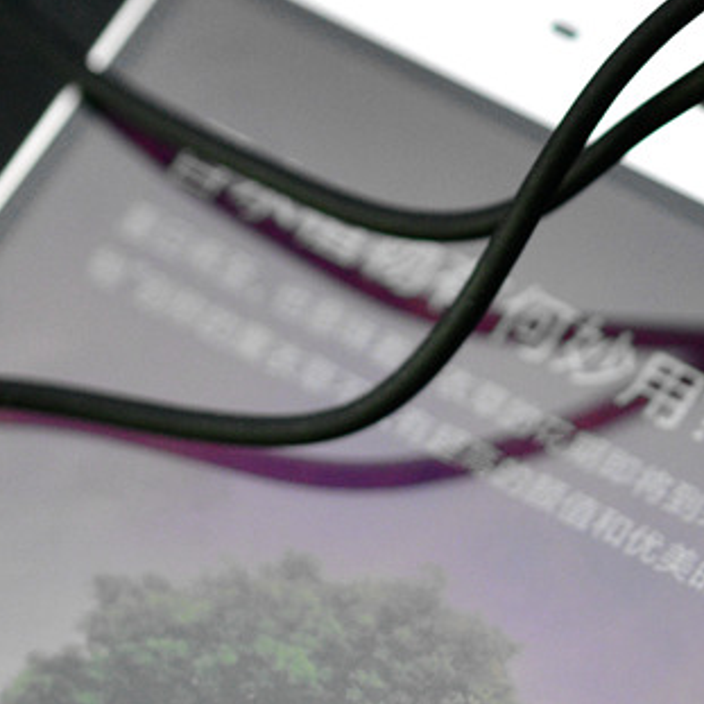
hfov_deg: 4.3
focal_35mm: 398
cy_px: 371
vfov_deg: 4.4
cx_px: 1360
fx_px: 9158
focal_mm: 90
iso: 1000
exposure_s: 1/40
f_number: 3.3
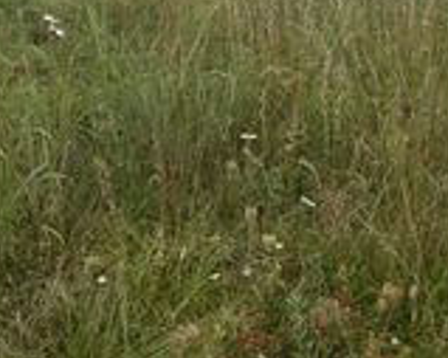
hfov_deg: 23.9
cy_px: -165
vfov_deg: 17.4
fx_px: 1060
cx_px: 220
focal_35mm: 80
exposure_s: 1/805
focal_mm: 5.96
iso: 50
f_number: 1.6
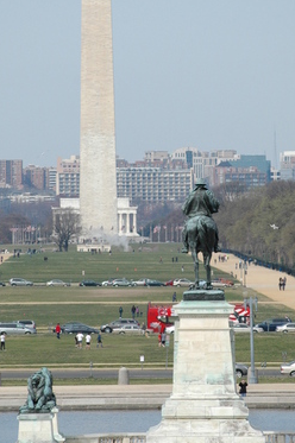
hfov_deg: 3.6
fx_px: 4665
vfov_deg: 5.4
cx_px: 172
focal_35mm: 379
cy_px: 203
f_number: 7.1
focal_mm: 145
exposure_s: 1/1600
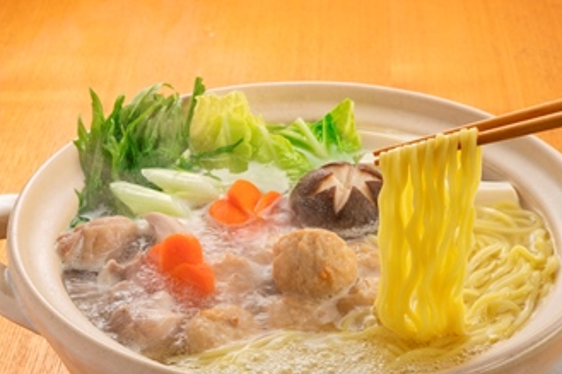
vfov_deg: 16.2
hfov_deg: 24.2
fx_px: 1311
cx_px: 316
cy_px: 218
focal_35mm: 84
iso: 100
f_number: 20
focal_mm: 60
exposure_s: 1/200
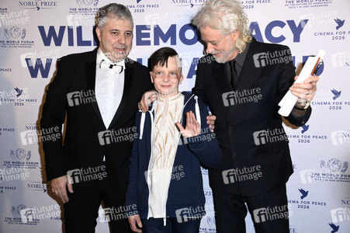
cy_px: 116
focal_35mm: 48
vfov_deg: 28.0
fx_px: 466
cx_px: 175
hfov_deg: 41.1
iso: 500
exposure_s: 1/250
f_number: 5.6
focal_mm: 48
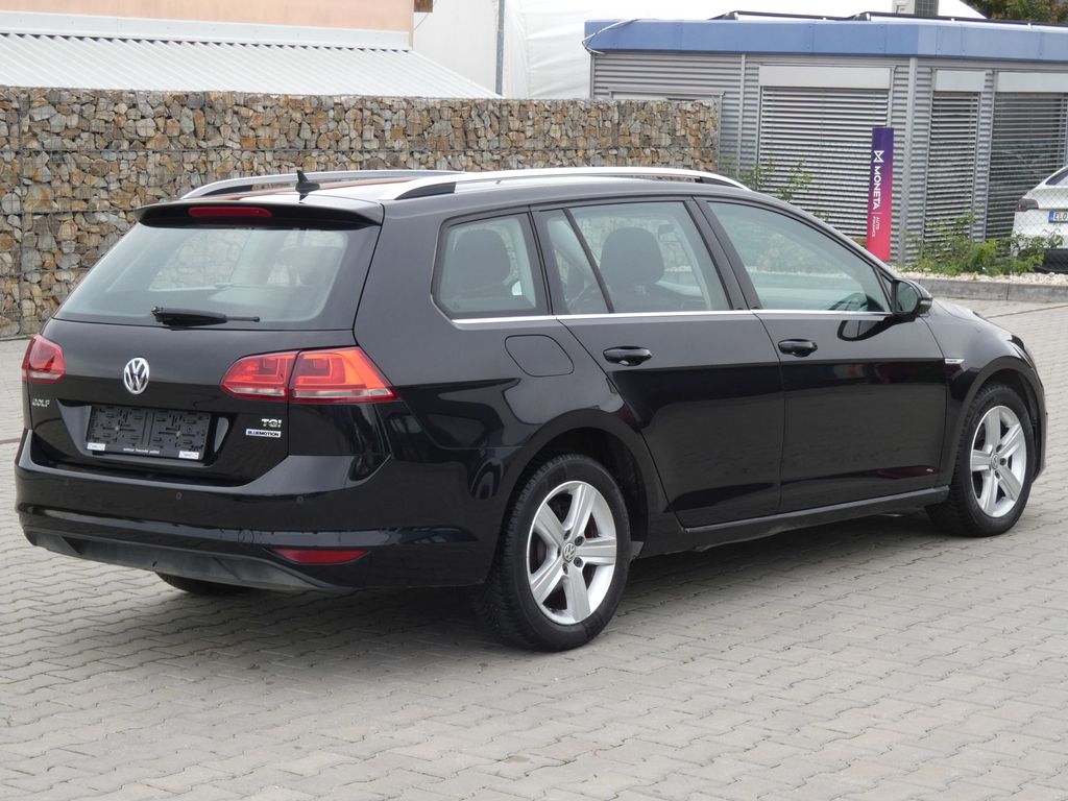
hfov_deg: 27.0
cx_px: 534
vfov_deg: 20.4
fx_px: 2221
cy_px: 400
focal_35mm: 72
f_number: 5.6
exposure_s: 1/80
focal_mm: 12.9
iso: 100
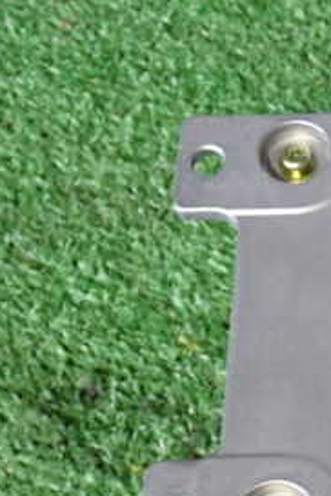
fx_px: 1200
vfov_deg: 23.2
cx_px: 480
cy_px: 362
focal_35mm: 87
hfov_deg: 14.7
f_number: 2.7
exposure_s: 1/40
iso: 640
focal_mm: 6.83
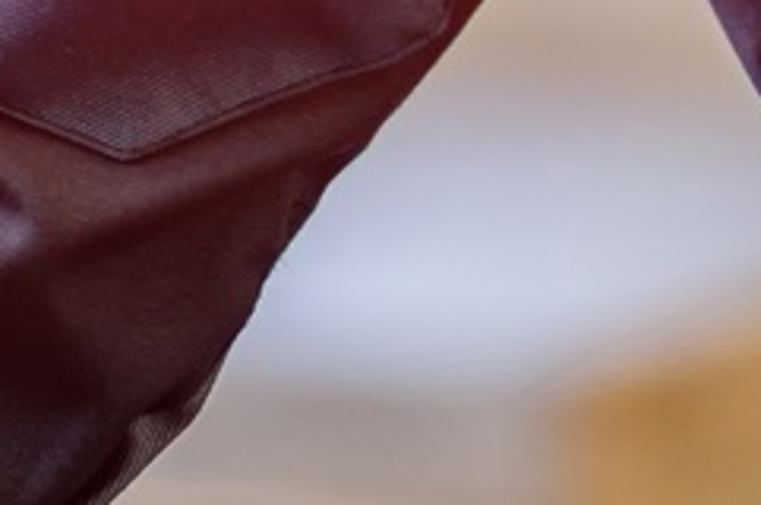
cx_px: -1295
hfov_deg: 5.0
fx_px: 8423
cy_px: 322
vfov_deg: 3.4
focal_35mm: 399
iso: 200
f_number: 1.4
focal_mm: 50
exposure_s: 1/320
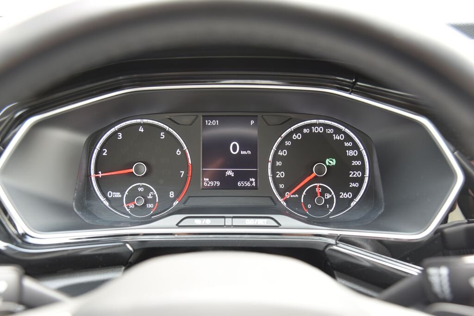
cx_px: 237
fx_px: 527
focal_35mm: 40
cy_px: 158
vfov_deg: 33.4
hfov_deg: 48.4
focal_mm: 40
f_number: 4
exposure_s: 1/25
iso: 500
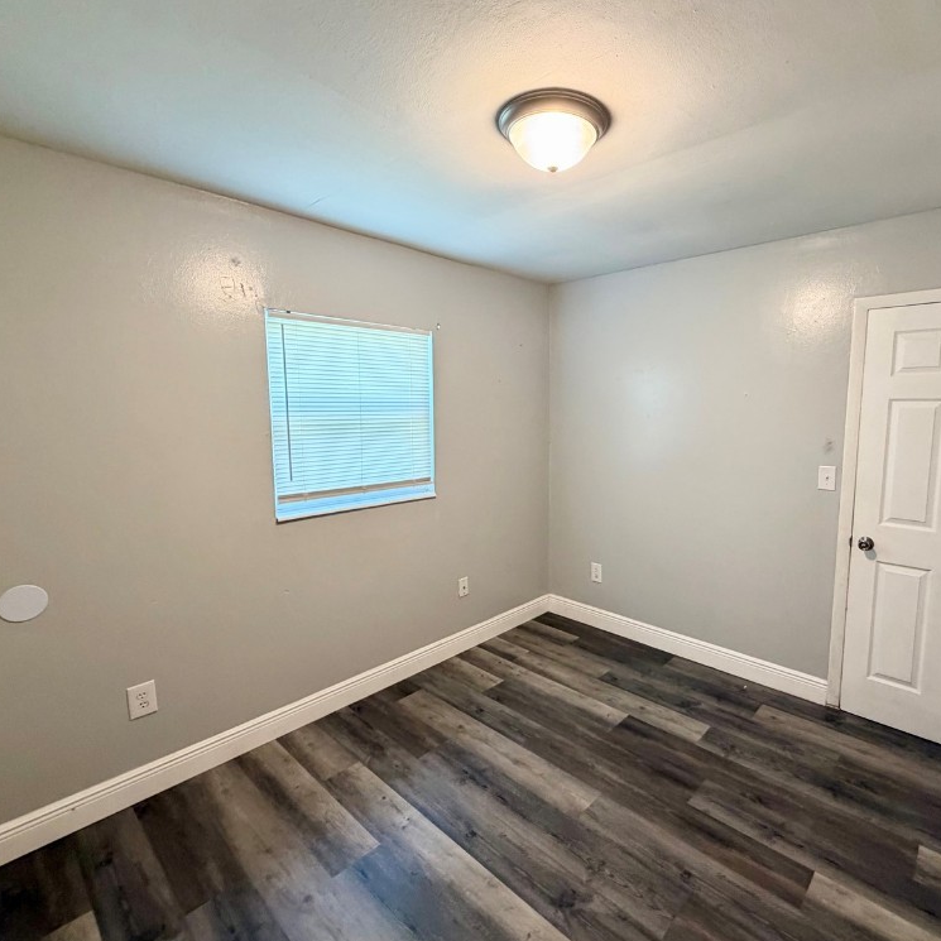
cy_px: 465
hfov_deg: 83.2
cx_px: 552
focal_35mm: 17
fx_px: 523
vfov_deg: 84.0
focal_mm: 2.22
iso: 250
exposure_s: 1/60
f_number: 2.2
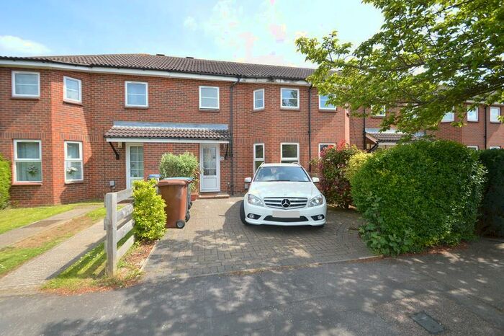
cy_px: 168
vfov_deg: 77.3
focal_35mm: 15
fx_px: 210
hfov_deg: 100.4
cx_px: 252
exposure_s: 1/200
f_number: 5.6
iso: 100
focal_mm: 10
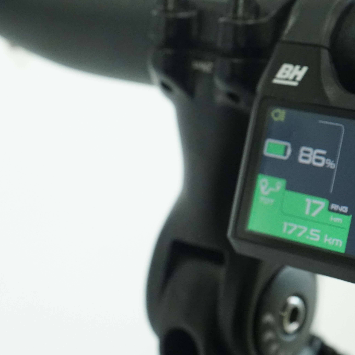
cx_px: 15
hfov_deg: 15.9
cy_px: 125
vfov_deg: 16.1
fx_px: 1253
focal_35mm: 108
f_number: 7.1
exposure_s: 1/200
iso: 3200
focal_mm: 55
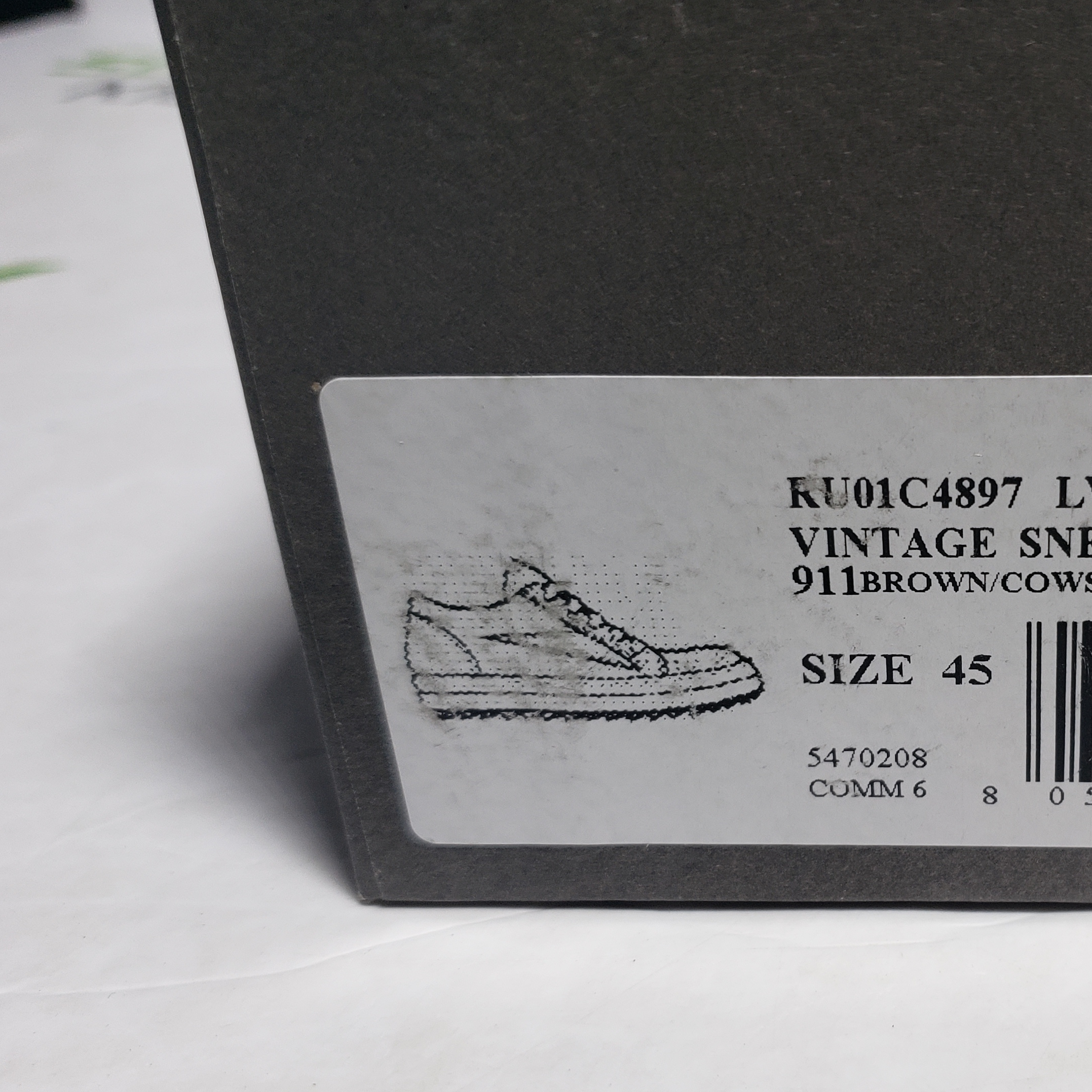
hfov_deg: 37.0
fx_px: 1535
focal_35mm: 43
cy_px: 669
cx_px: 954
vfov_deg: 39.0
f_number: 1.5
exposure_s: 1/392
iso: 50
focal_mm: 4.3
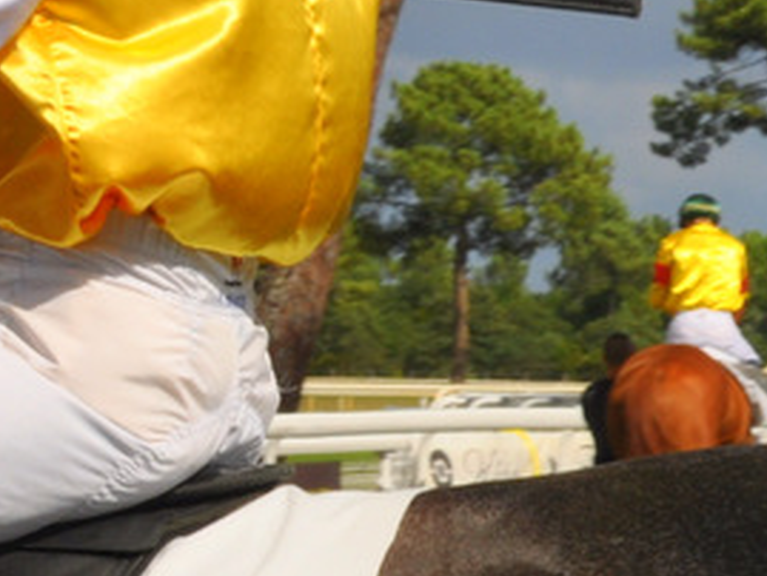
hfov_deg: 7.2
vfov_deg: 5.5
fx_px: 5985
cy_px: 207
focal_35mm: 270
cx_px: -259
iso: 200
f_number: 16
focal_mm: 42
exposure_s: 1/250
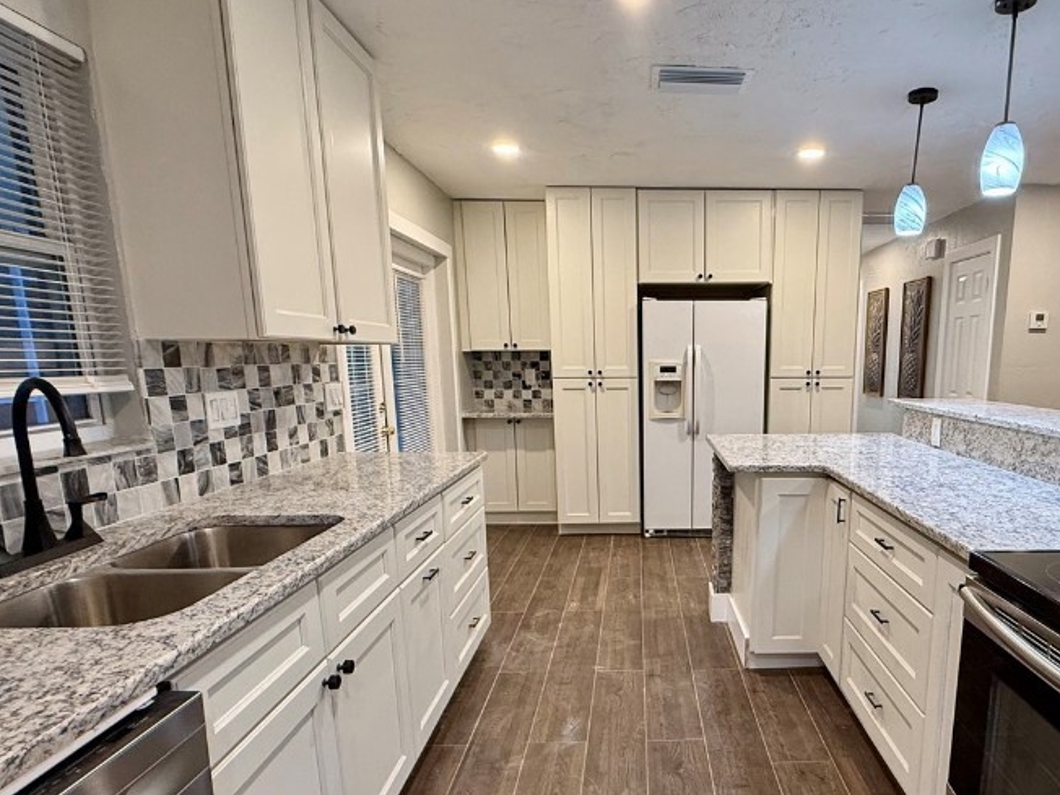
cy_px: 484
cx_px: 673
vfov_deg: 60.5
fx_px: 674
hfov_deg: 74.8
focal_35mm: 22
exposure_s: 1/60
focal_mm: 2.22
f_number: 2.2
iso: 200
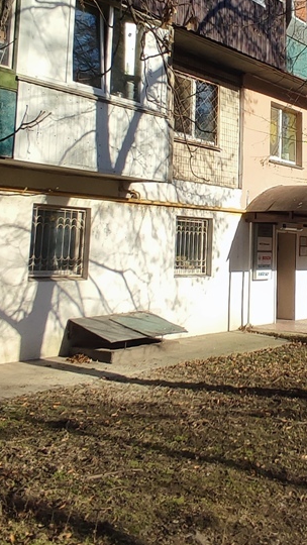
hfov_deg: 33.9
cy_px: 152
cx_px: 271
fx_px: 477
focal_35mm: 33
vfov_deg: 57.2
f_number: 2.2
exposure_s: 1/1208
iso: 50
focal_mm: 1.65
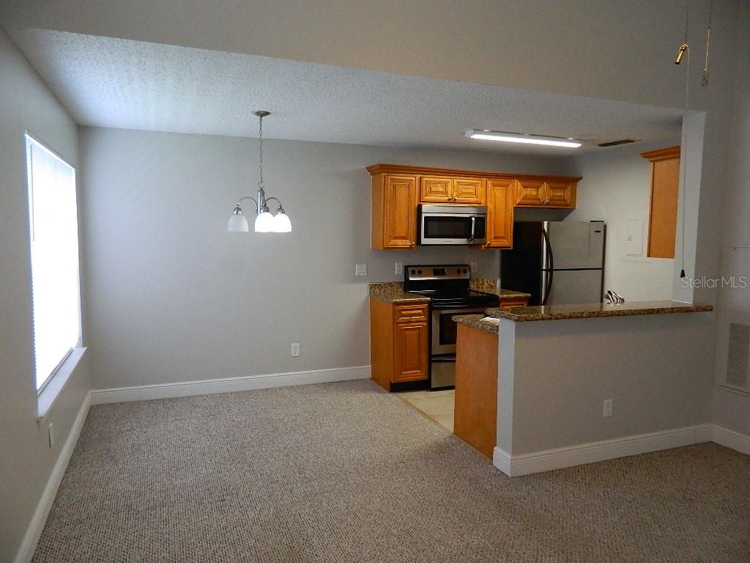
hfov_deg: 69.4
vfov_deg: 54.9
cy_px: 282
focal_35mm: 25
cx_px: 375
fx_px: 542
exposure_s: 1/100
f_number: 3.1
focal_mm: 4.5
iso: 400
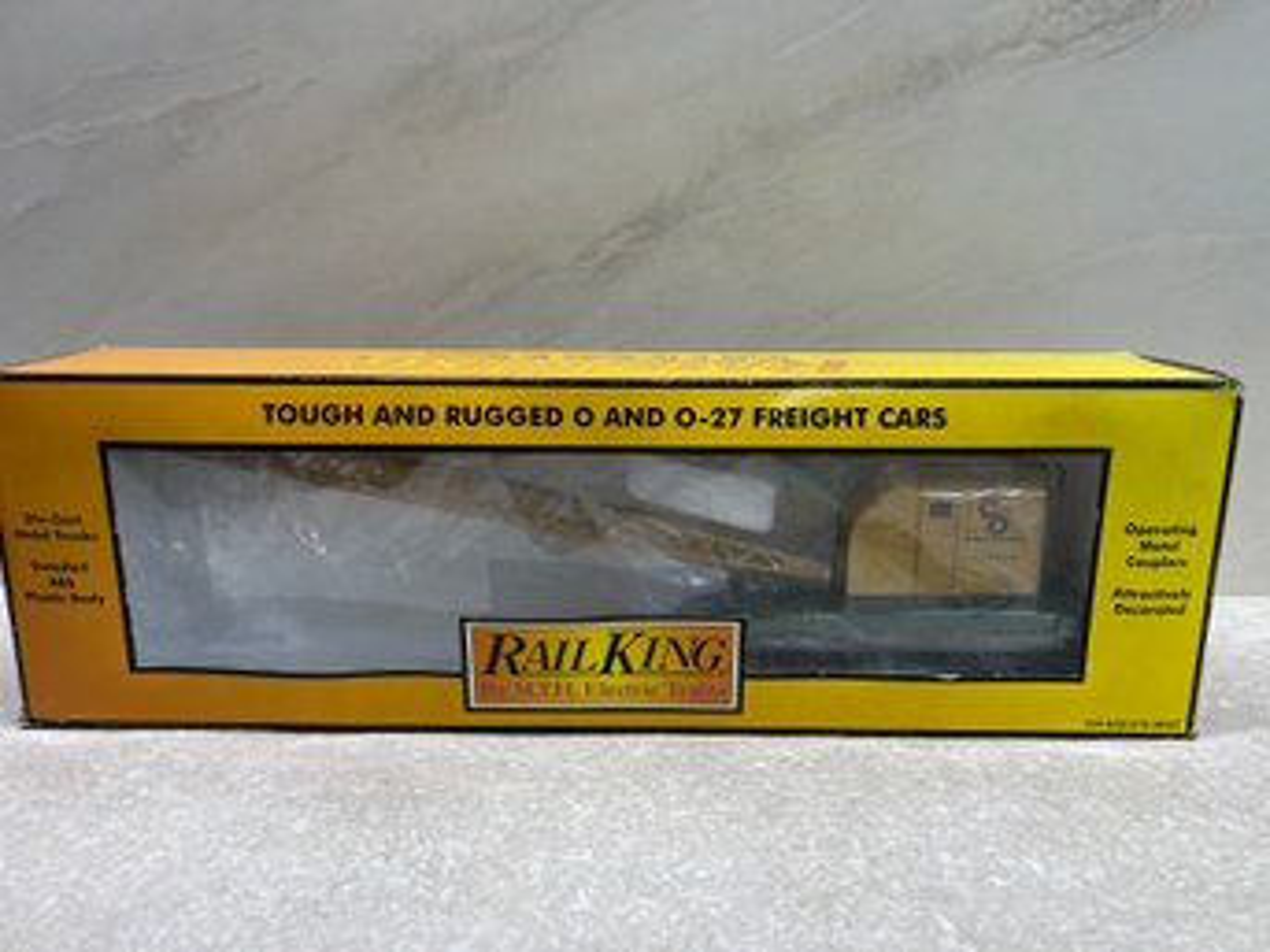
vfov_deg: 53.0
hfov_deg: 67.3
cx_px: 635
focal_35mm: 26
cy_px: 476
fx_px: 954
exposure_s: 1/163
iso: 64
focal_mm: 5.7
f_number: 1.5
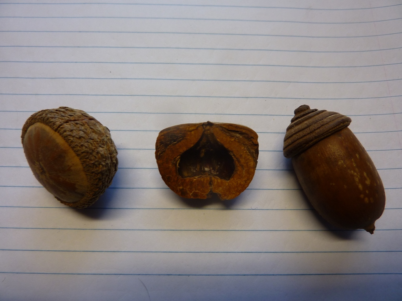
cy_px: 150
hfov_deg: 69.4
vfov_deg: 54.9
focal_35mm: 25
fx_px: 290
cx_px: 201
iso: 125
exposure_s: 1/30
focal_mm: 4.1
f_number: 3.3
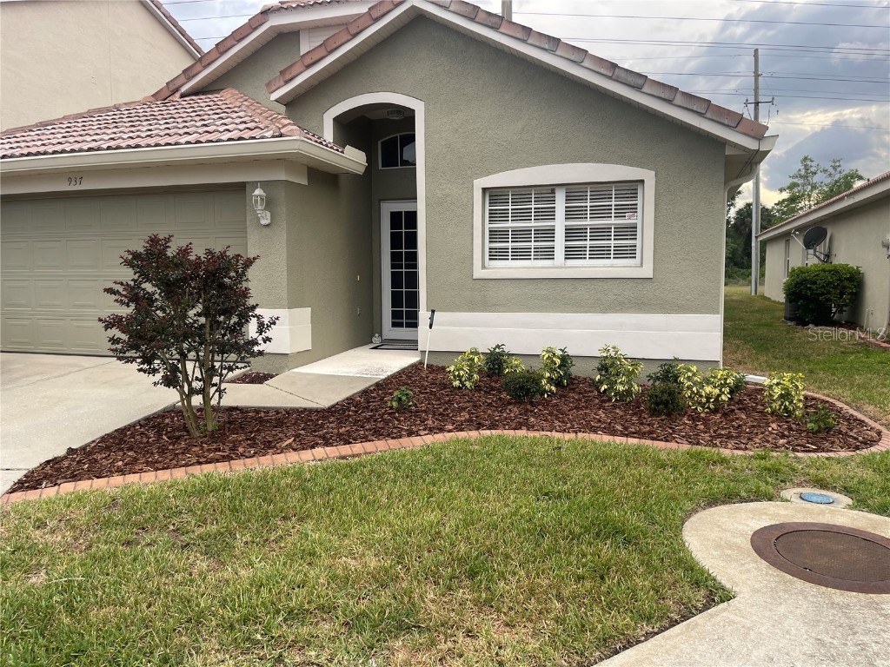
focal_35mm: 26
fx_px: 668
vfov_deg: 53.1
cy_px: 334
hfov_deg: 67.3
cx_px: 445
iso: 32
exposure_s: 1/345
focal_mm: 5.1
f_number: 1.6
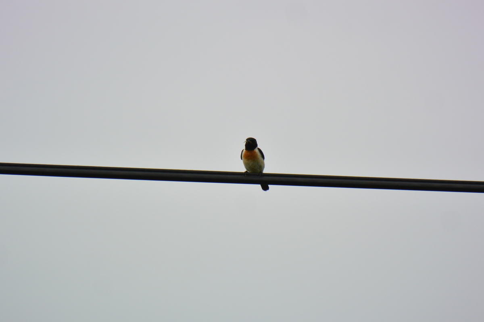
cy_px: 161
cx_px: 242
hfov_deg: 2.5
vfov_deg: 1.7
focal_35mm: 810
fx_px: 10889
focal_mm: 300
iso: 160
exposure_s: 1/1000
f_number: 6.3
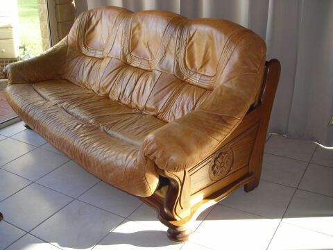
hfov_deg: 49.0
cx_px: 166
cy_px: 125
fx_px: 366
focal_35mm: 38
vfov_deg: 37.7
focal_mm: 6.3
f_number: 3.2
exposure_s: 1/30
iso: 50
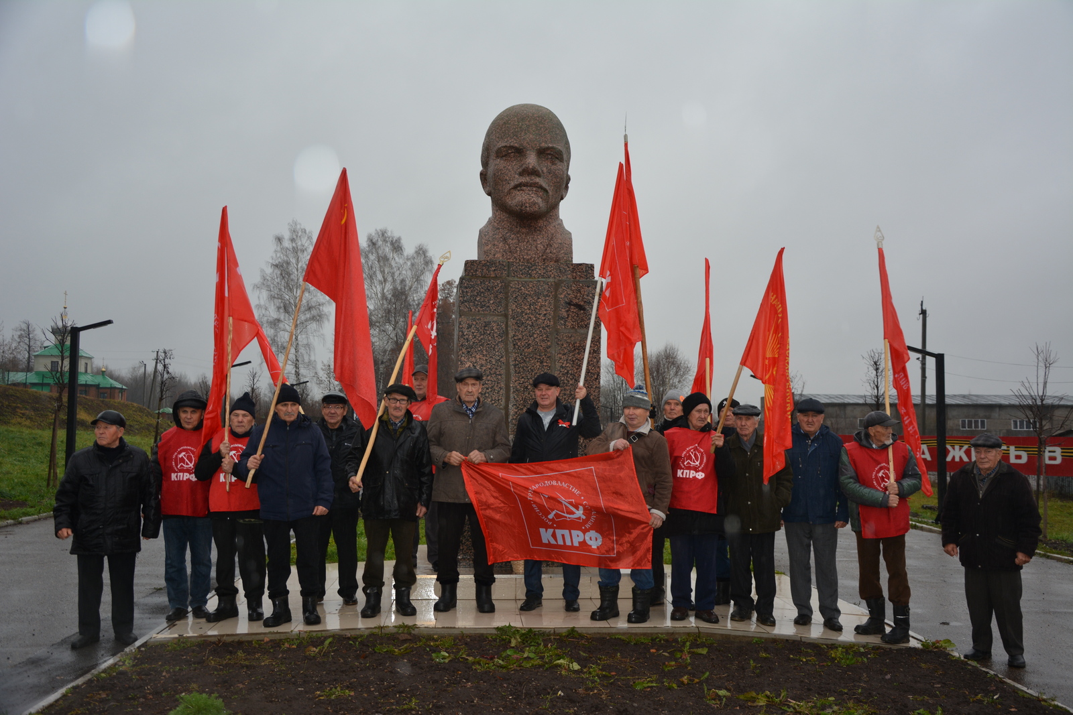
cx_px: 536
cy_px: 358
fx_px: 1073
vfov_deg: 36.9
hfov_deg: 53.1
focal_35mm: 36
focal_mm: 24
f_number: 3.8
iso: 200
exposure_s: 1/160
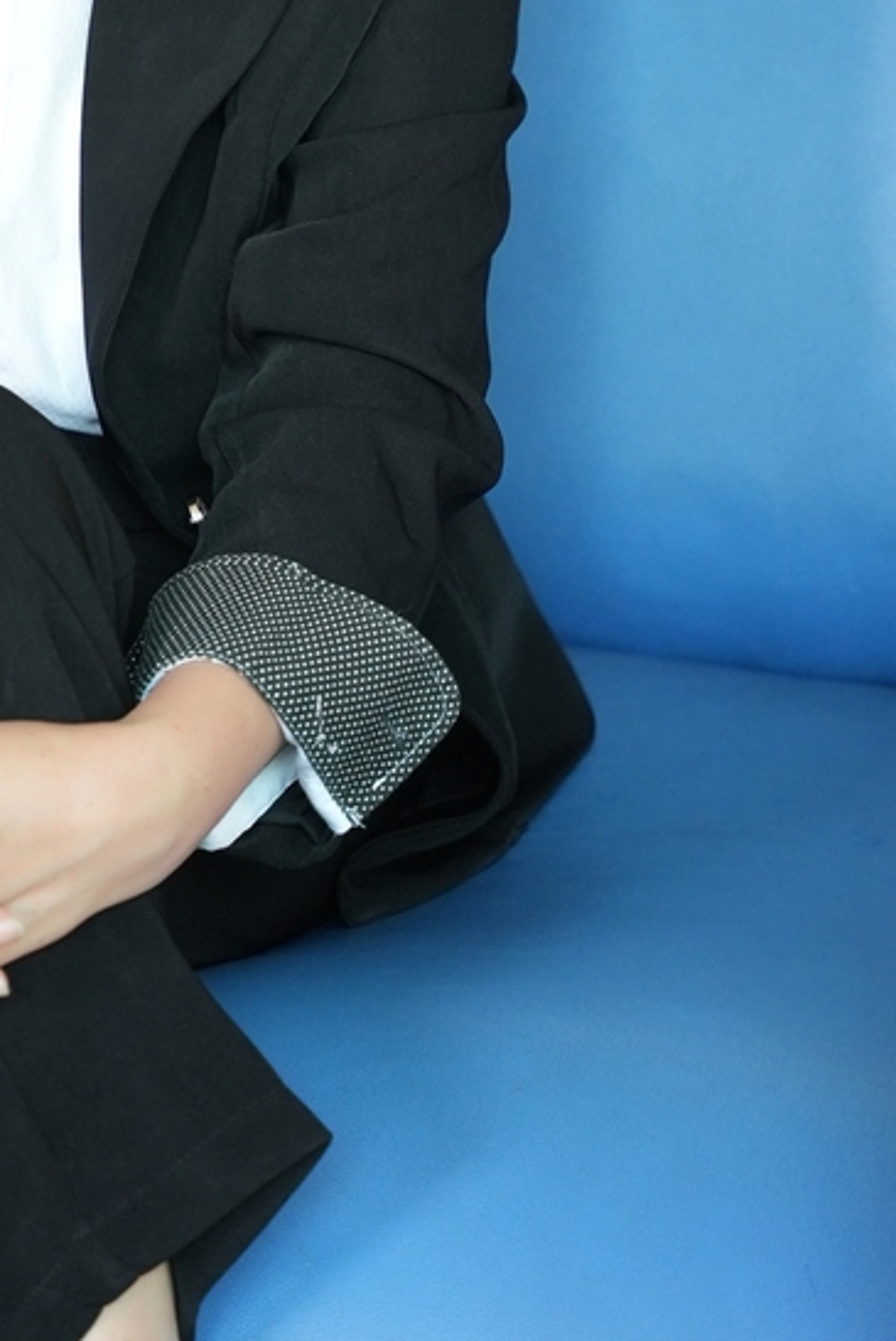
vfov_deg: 12.3
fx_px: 6148
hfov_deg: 8.3
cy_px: -38
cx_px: -142
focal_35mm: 165
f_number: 2.8
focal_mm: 70
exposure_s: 1/125
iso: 1600
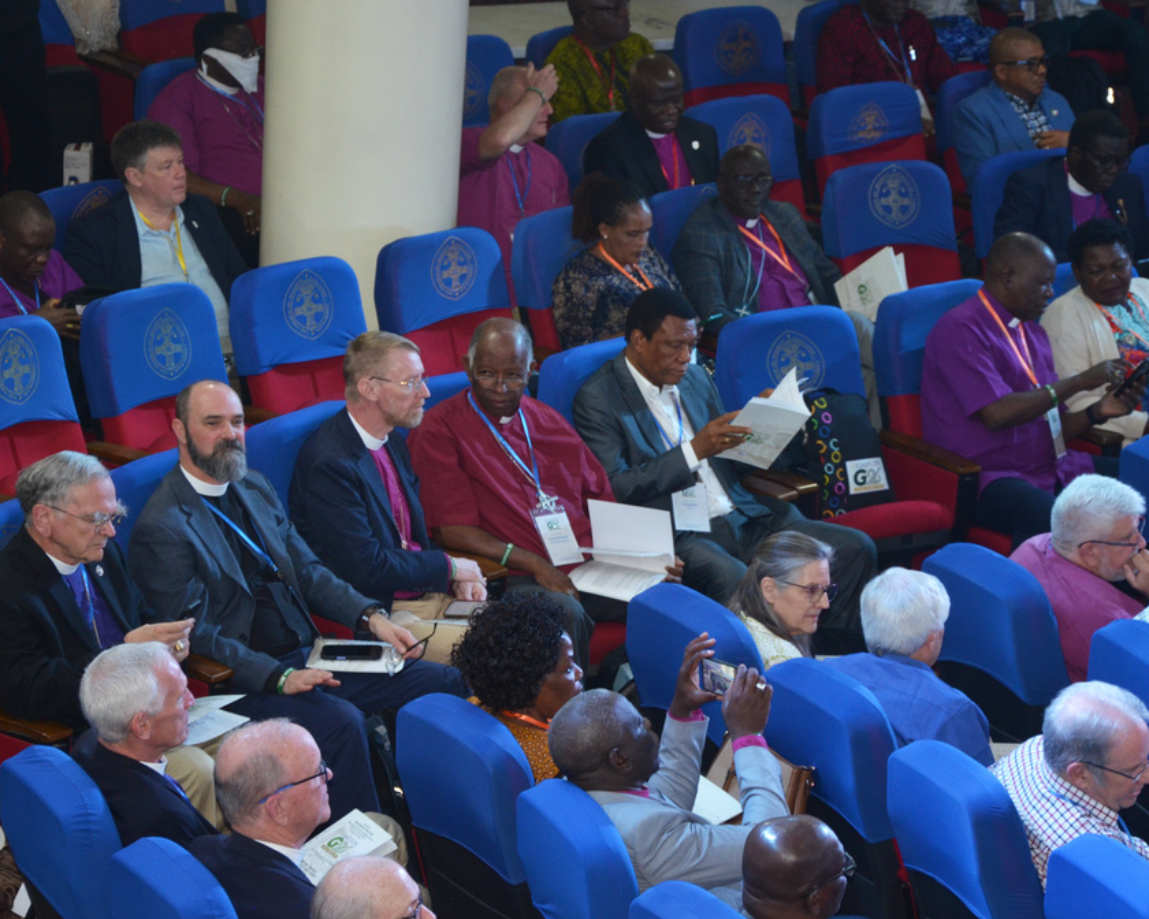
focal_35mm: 137
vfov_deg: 11.3
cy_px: 457
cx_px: 580
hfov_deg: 14.1
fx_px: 4659
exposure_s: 1/60
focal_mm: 80
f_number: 5.3
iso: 800
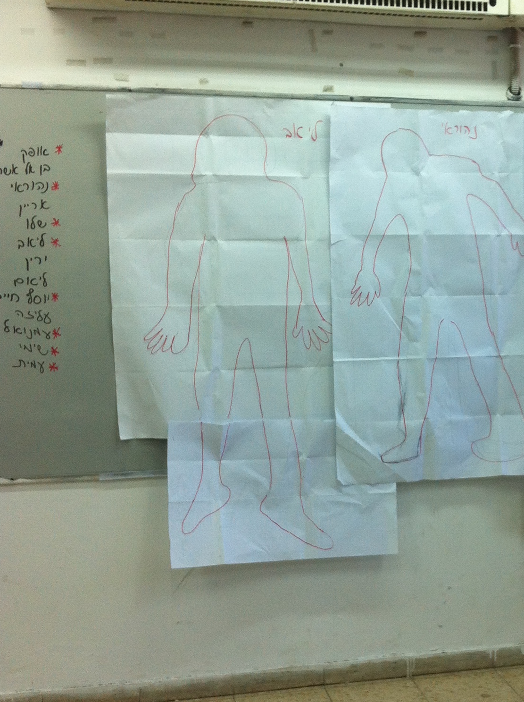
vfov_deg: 31.7
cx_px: 442
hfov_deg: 23.5
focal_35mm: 61
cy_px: 352
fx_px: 1234
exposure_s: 1/33
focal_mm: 3.85
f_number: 2.8
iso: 80
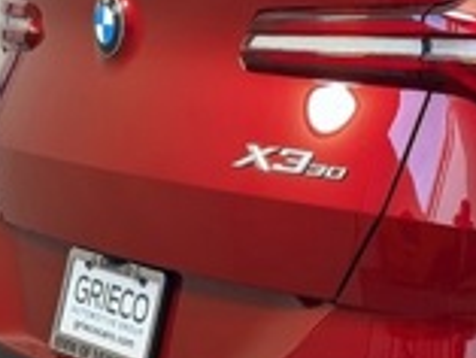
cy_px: 64
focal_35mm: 98
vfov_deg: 15.0
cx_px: 743
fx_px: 1349
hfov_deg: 17.7
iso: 20
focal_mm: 6.9
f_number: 1.68
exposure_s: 1/95.7
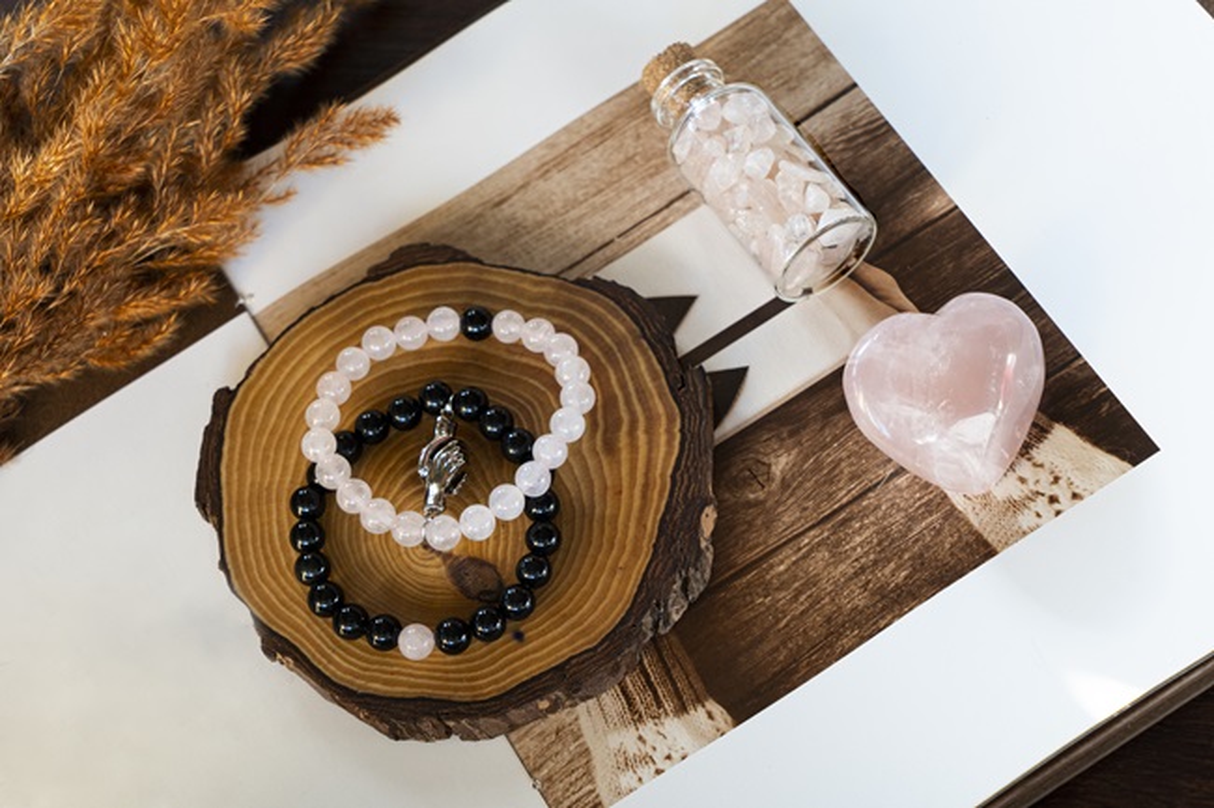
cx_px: 607
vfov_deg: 19.4
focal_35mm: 70
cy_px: 404
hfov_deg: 28.9
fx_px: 2360
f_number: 6.3
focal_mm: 70
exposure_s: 1/160
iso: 1000
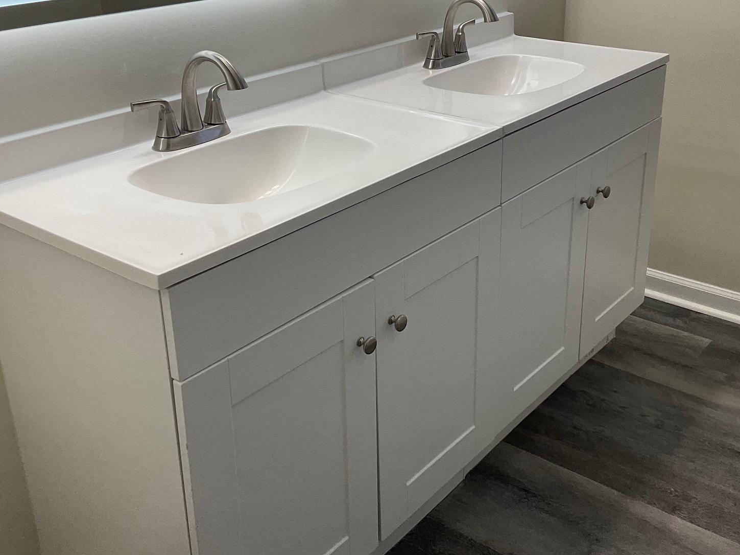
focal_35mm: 41
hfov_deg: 45.7
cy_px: 213
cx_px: 417
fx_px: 876
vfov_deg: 35.0
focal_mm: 3
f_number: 1.8
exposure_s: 1/120
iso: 16
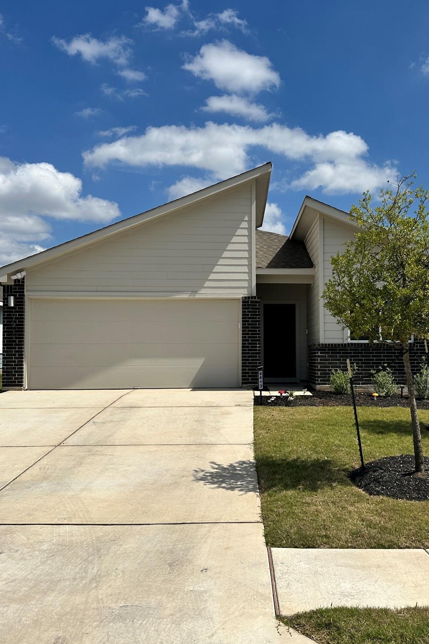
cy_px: 320
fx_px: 608
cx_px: 272
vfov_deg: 55.8
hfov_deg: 38.6
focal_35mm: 34
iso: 80
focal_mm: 6.86
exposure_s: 1/10753
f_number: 1.78
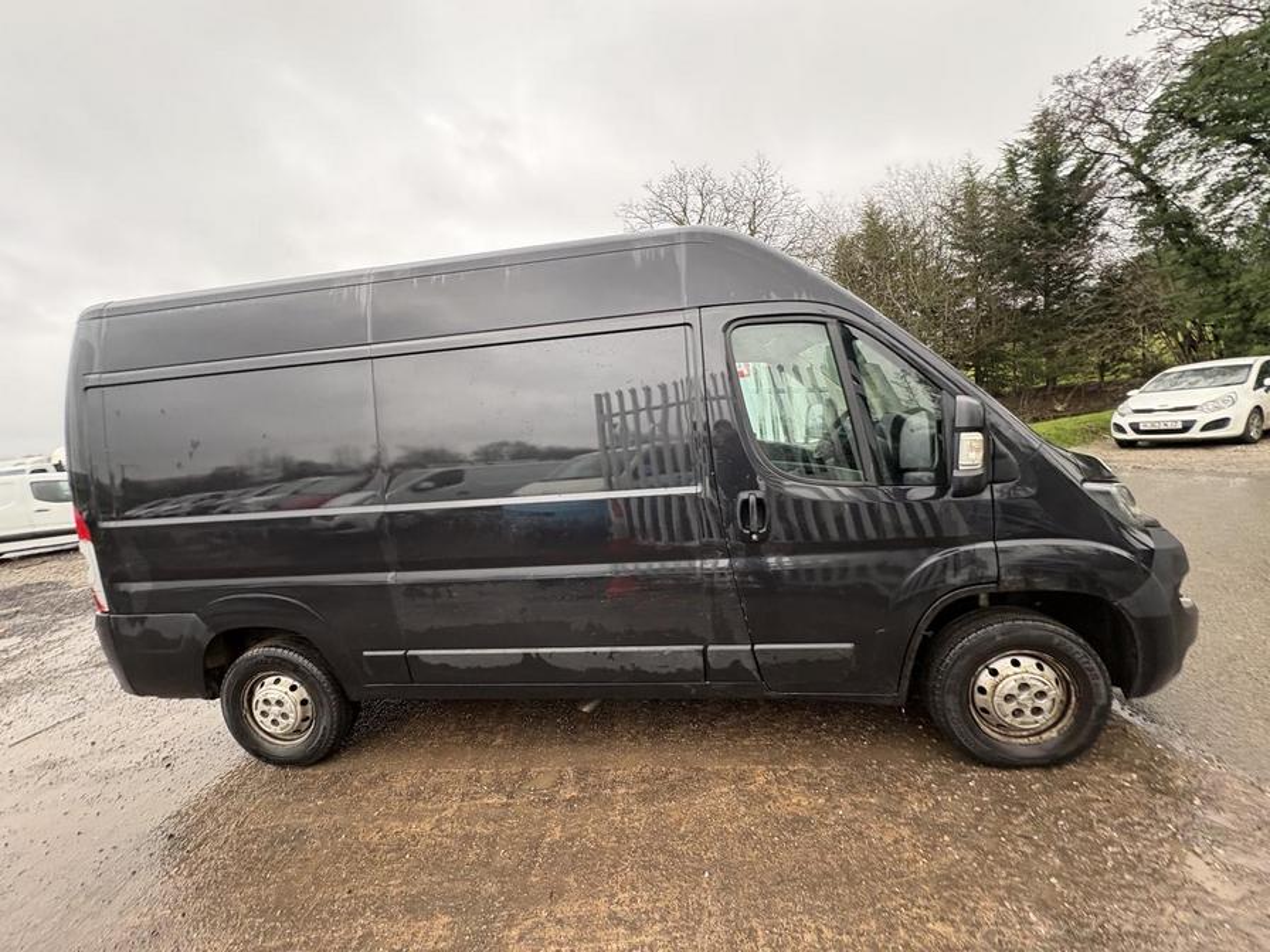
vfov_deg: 85.7
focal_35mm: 14
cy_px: 476
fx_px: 514
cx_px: 635
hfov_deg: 102.1
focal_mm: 2.22
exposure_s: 1/99
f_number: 2.2
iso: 200
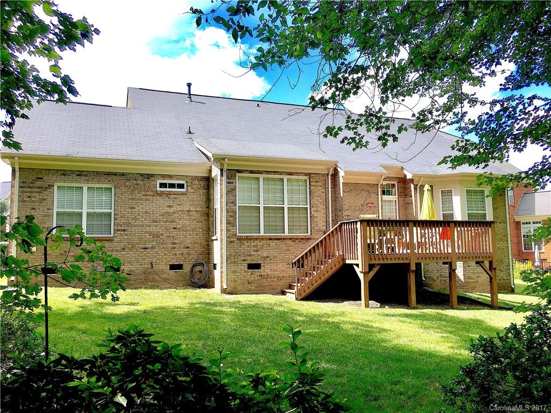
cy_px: 206
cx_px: 276
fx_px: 462
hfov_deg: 61.7
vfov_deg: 48.2
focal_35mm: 29
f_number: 2.2
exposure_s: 1/534
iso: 25
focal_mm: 4.15
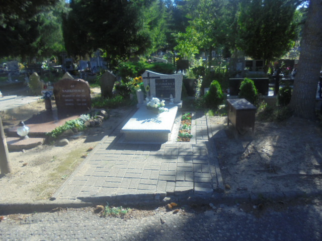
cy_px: 120
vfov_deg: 53.1
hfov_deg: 67.3
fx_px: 242
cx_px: 161
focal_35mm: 26
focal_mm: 4.6
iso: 100
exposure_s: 1/400
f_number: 3.5
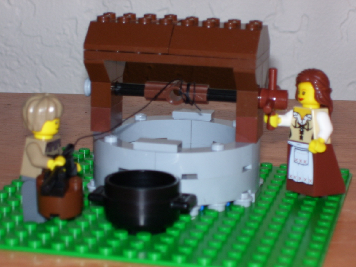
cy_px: 134
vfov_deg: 13.7
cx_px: 178
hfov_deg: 18.2
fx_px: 1111
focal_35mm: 108
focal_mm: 18
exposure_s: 1/90
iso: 80
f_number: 4.6
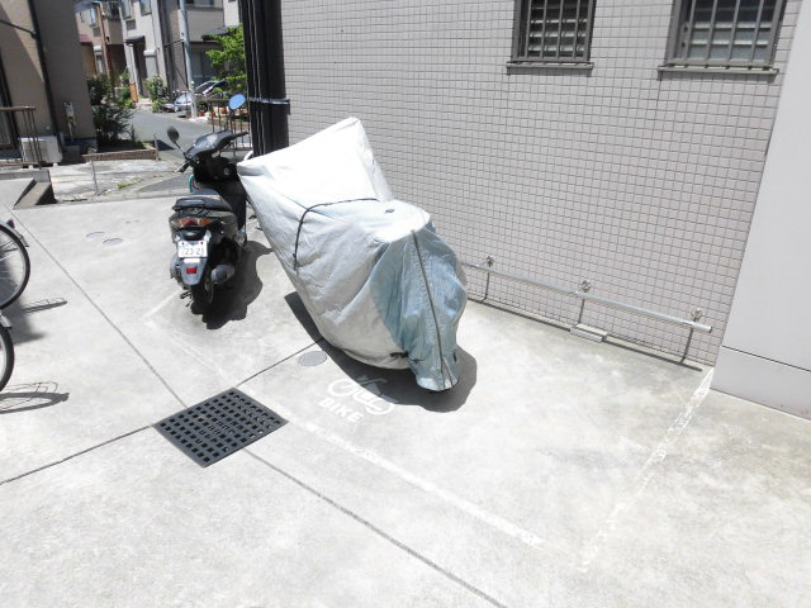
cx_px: 406
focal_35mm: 24
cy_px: 304
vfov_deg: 56.8
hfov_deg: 71.6
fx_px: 562
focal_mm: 4.3
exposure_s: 1/200
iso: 100
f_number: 7.8
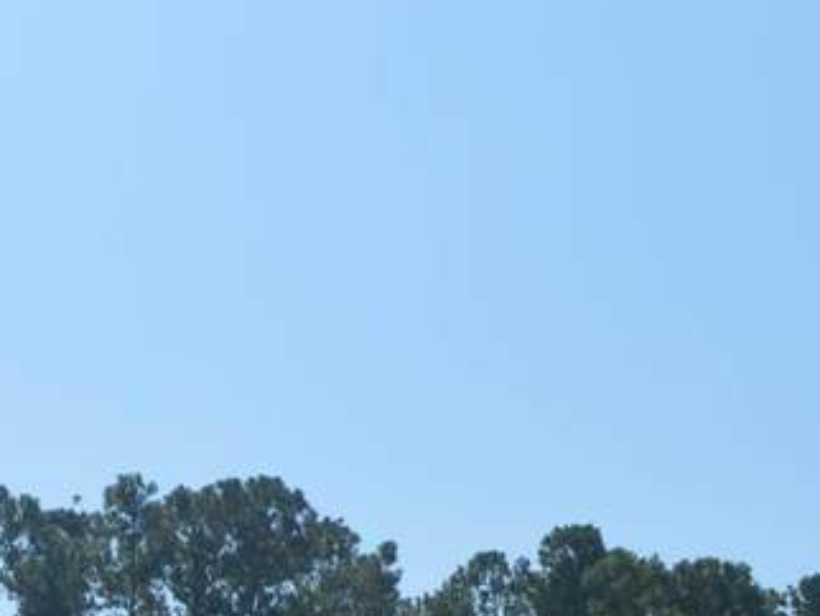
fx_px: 2442
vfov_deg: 13.5
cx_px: -20
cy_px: 935
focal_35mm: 103
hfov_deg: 18.5
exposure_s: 1/200
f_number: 9
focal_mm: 18
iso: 100
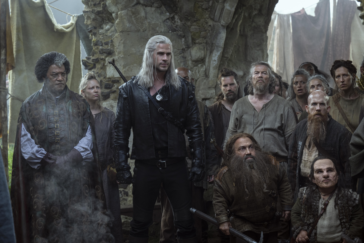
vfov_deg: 16.5
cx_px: 182
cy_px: 122
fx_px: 839
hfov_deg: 24.5
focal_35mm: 83
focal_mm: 83
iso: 640
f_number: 4.5
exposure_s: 1/640
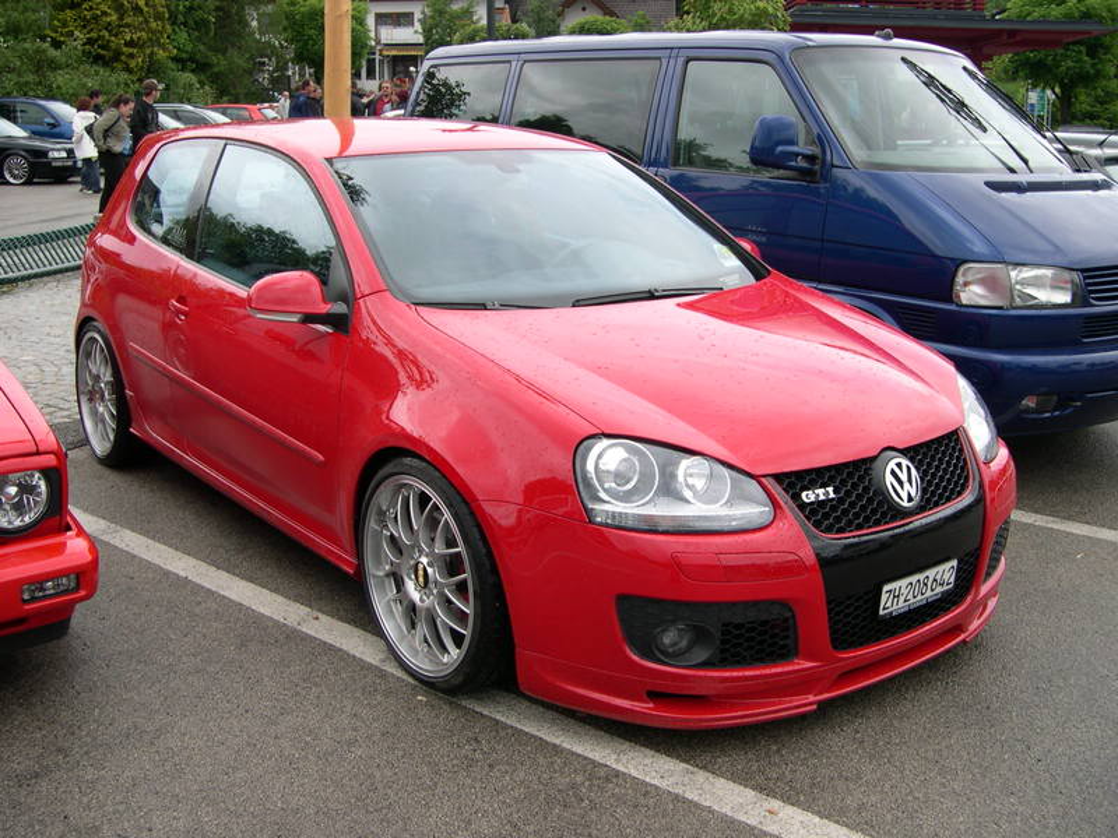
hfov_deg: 49.0
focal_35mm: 38
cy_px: 419
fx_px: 1227
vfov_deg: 37.7
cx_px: 559
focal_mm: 8
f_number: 2.8
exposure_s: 1/578
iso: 100
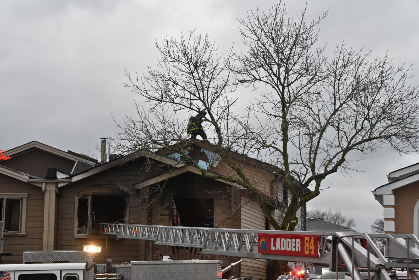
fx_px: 1187
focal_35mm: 102
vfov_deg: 13.4
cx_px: 210
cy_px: 140
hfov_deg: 20.0
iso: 560
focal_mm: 102
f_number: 8
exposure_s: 1/400
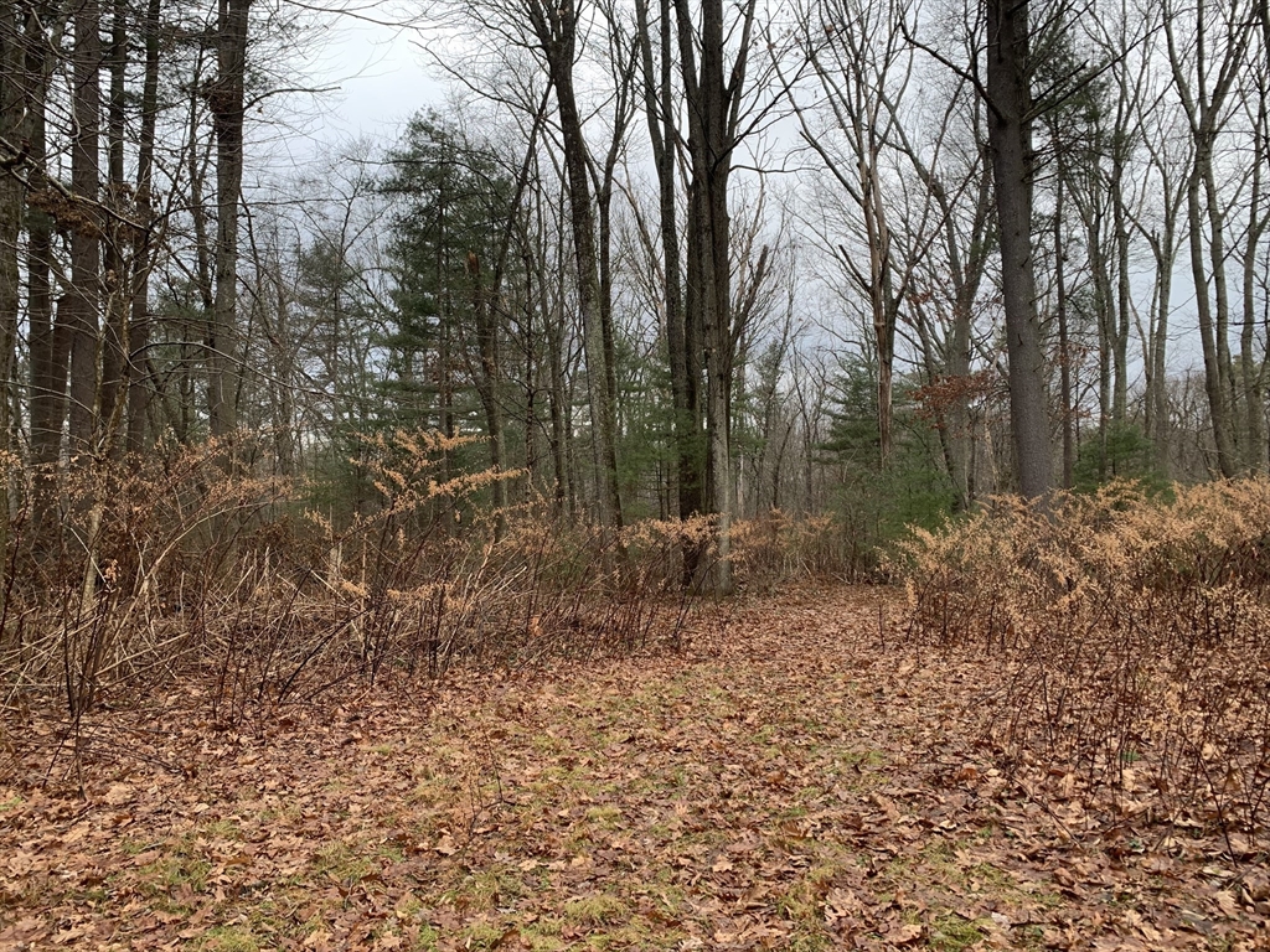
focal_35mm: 26
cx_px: 635
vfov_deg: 53.1
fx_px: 954
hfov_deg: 67.3
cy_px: 476
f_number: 1.8
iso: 25
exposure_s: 1/133
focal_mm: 4.25
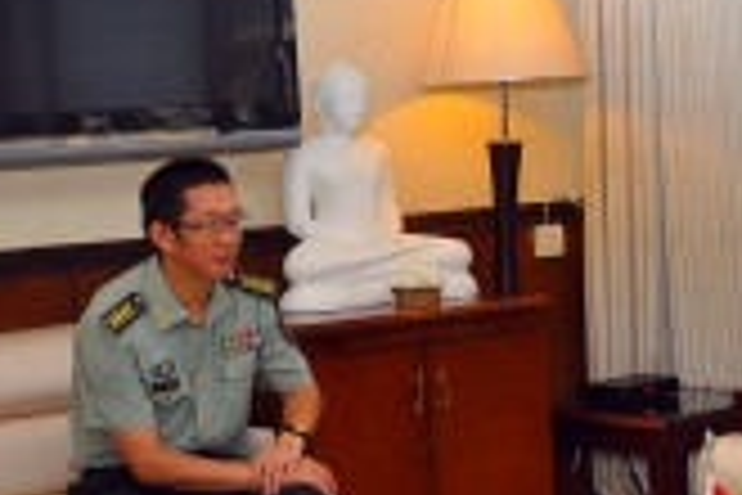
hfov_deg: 19.8
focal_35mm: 98
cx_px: 841
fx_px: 2020
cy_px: 468
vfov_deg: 13.8
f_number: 3.5
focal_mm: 18
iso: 400
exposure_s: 1/125
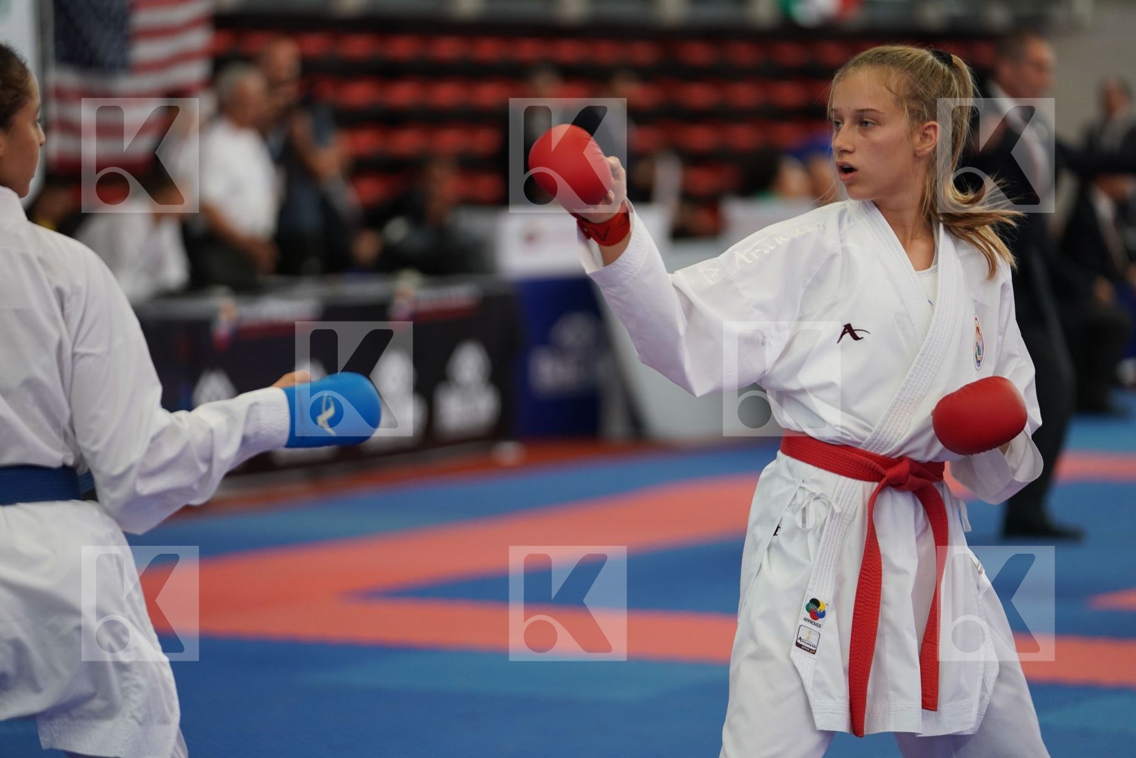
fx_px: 5301
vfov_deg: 8.2
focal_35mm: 168
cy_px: 379
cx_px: 568
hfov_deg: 12.2
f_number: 2.8
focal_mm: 168
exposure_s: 1/1000
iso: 1600
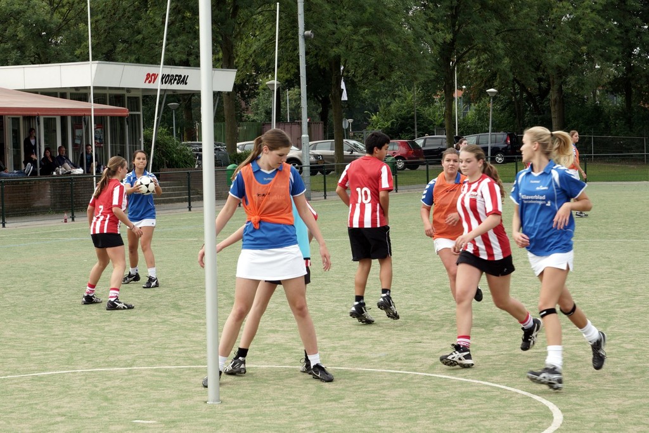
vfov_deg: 18.2
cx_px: 324
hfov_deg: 27.0
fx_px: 1352
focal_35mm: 75
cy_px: 216
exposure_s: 1/200
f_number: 6.3
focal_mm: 50
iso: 100
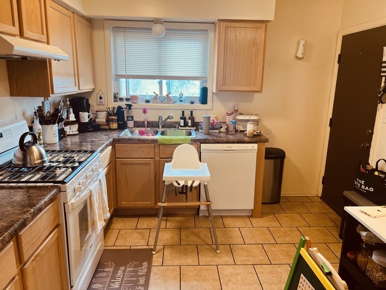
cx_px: 193
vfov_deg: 53.1
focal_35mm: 26
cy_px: 145
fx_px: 290
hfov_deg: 67.3
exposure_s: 1/120
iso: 125
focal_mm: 5.7
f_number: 1.5
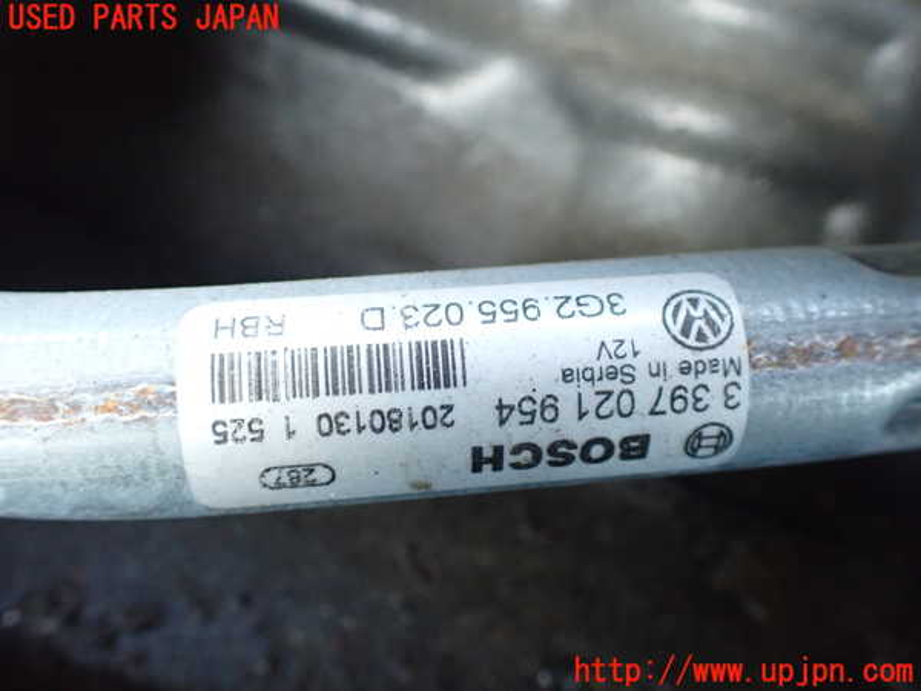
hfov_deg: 60.0
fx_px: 798
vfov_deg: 46.8
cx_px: 460
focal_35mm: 30
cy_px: 346
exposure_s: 1/60
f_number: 2.3
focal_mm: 5.4
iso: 800
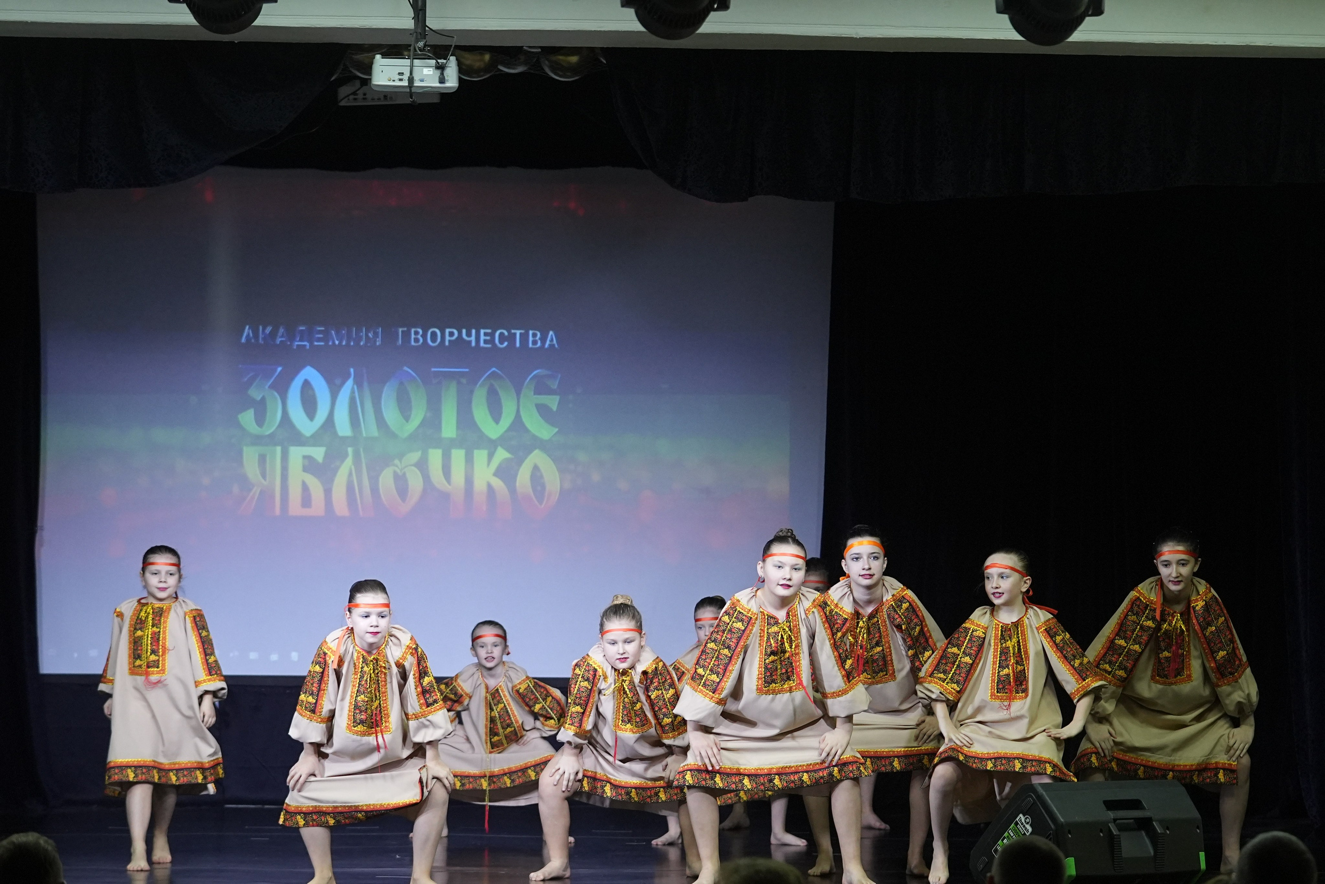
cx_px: 662
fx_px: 4453
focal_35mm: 121
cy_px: 442
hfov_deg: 16.9
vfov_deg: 11.3
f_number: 2.8
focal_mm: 81
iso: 2500
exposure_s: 1/400
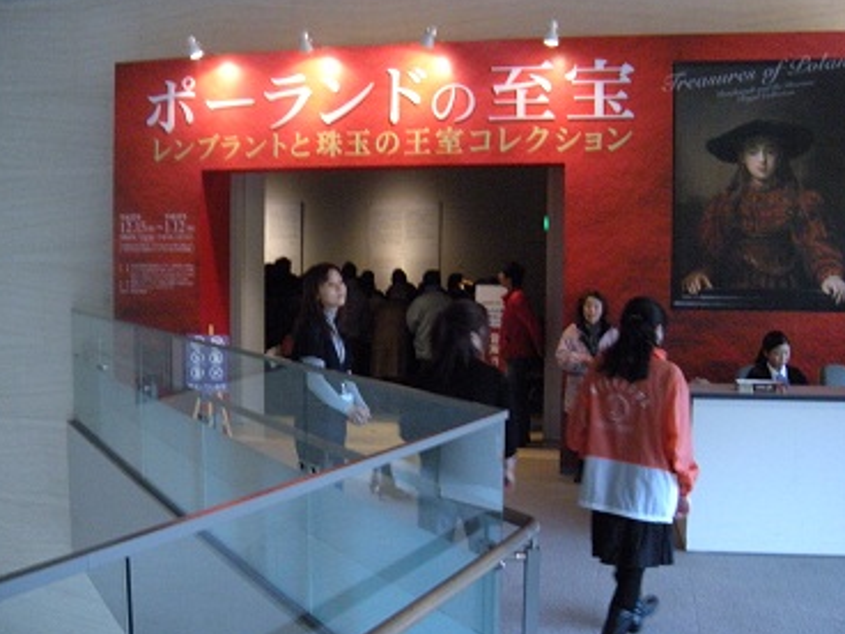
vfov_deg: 37.7
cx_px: 434
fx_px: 928
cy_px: 312
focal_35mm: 38
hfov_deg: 49.0
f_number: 3.8
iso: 400
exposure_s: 1/33
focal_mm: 5.9
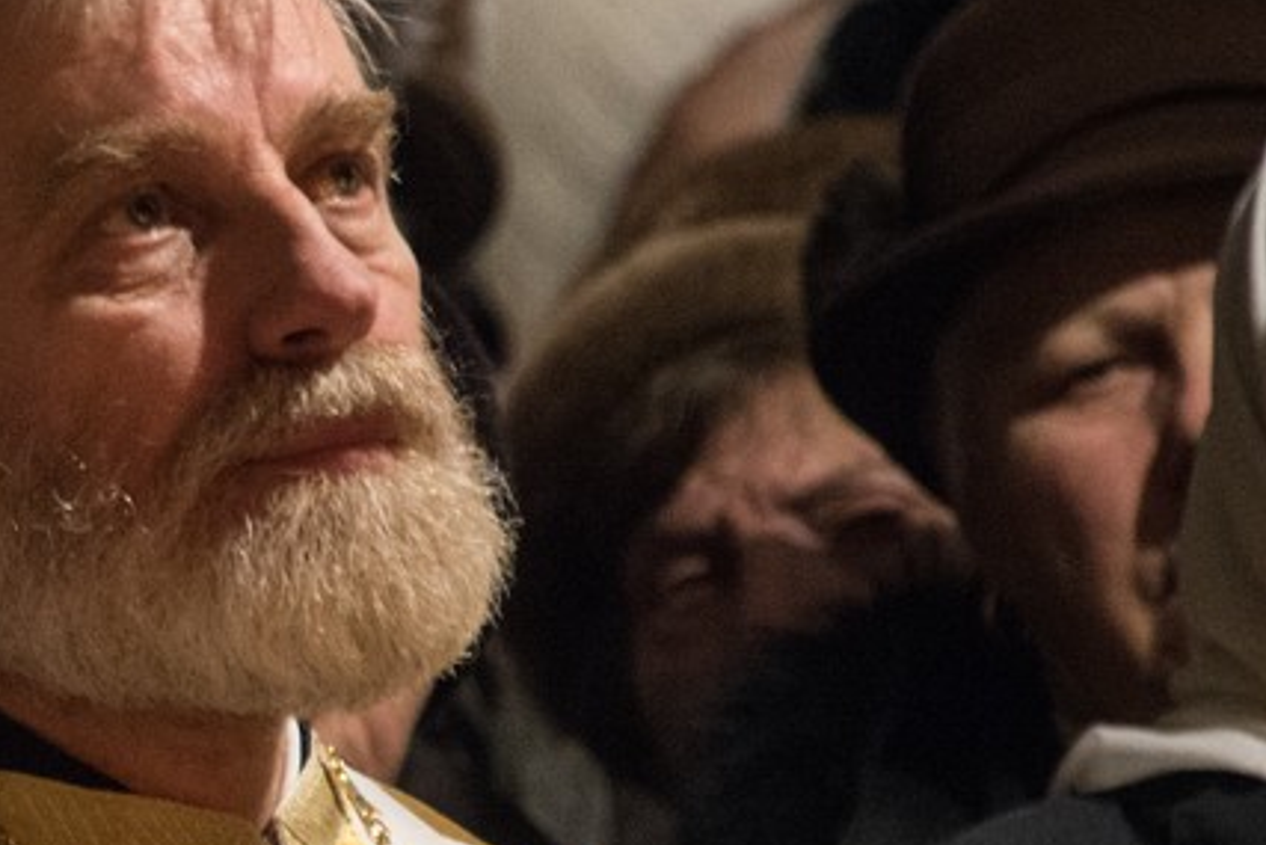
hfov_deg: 2.0
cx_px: -351
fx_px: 35458
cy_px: 839
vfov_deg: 1.4
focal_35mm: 1008
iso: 5000
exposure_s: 1/30
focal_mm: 300
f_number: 5.6
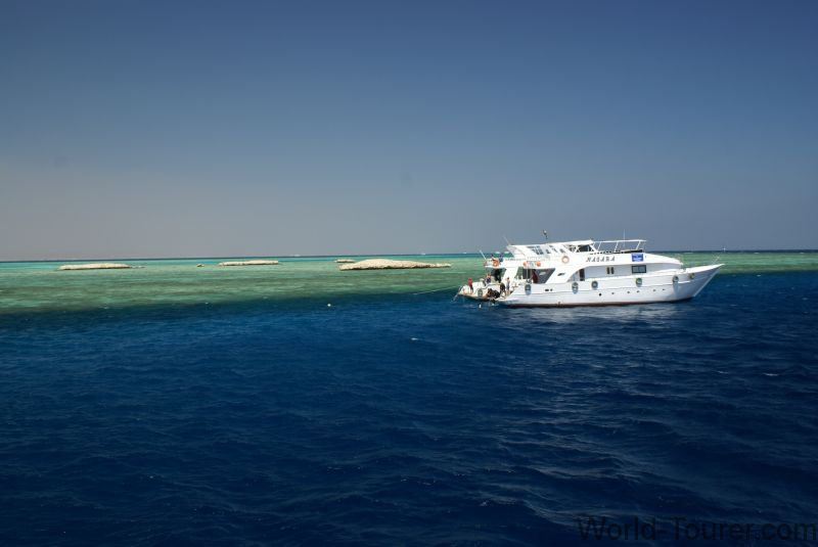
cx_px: 409
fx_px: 819
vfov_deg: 36.9
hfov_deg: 53.1
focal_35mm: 36
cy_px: 274
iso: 100
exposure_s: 1/100
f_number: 10
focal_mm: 24
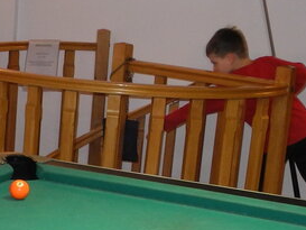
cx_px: -99
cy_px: 292
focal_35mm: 123
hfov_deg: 15.2
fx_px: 1088
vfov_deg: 11.8
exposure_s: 1/30
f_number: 2.8
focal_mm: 6
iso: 200
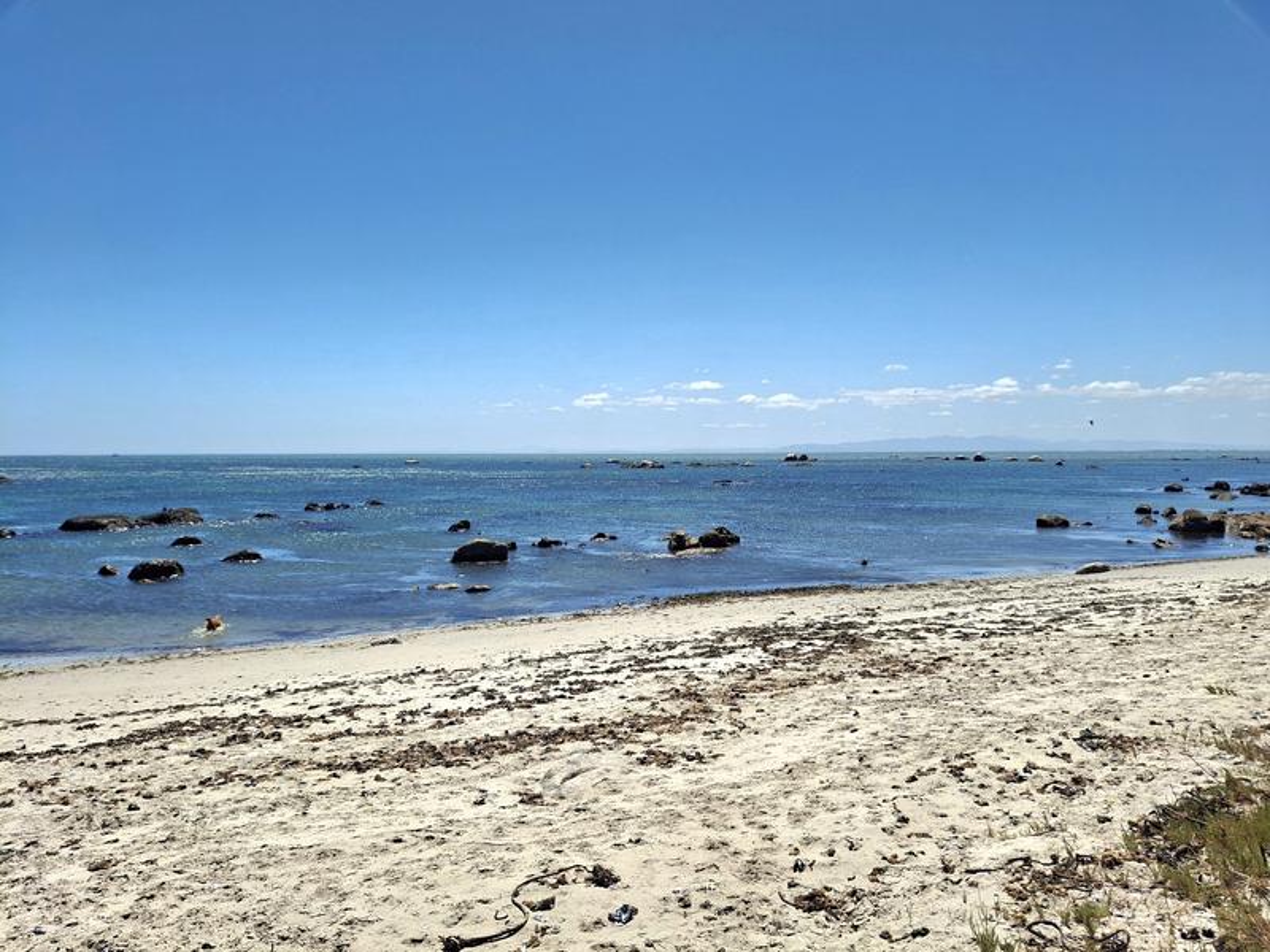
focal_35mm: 25
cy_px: 476
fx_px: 917
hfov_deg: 69.4
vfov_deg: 54.9
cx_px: 635
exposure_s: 1/3333
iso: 32
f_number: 1.8
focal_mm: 4.69
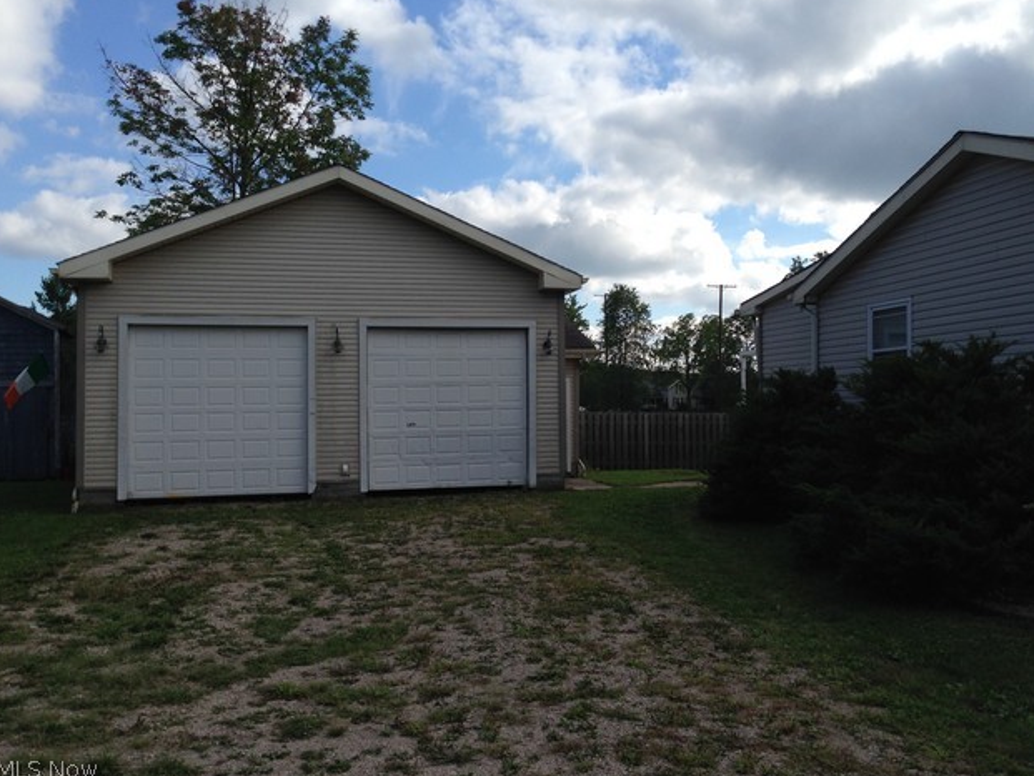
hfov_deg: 53.9
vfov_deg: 41.8
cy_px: 388
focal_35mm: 34
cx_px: 523
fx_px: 1016
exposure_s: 1/1550
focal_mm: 4.12
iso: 50
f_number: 2.4
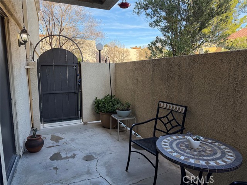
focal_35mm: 24
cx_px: 124
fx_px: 171
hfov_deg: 71.6
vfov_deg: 56.8
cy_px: 92
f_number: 1.78
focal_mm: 6.76
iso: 100
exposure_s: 1/742
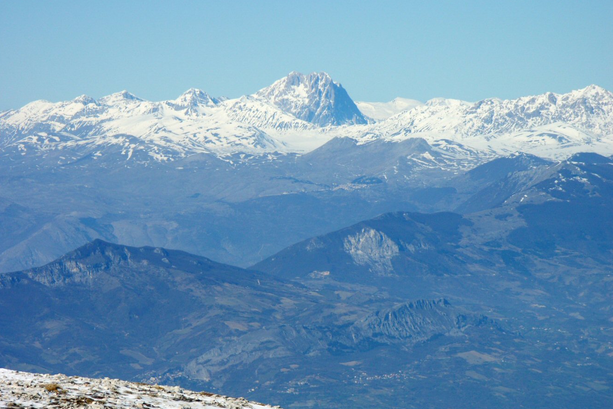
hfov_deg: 10.2
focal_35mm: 201
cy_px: 212
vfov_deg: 6.8
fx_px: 3423
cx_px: 307
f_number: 7.1
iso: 100
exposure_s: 1/800
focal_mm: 49.11
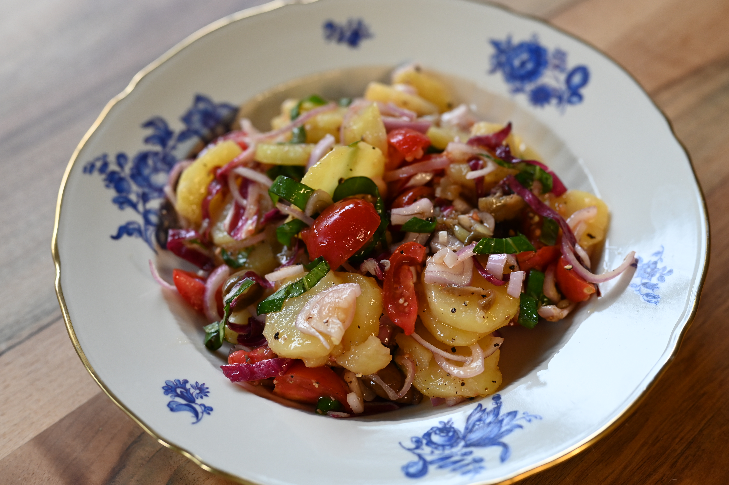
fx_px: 1012
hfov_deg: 39.6
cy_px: 242
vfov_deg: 27.0
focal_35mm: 50
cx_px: 364
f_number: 3.2
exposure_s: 1/40
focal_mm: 50
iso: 800
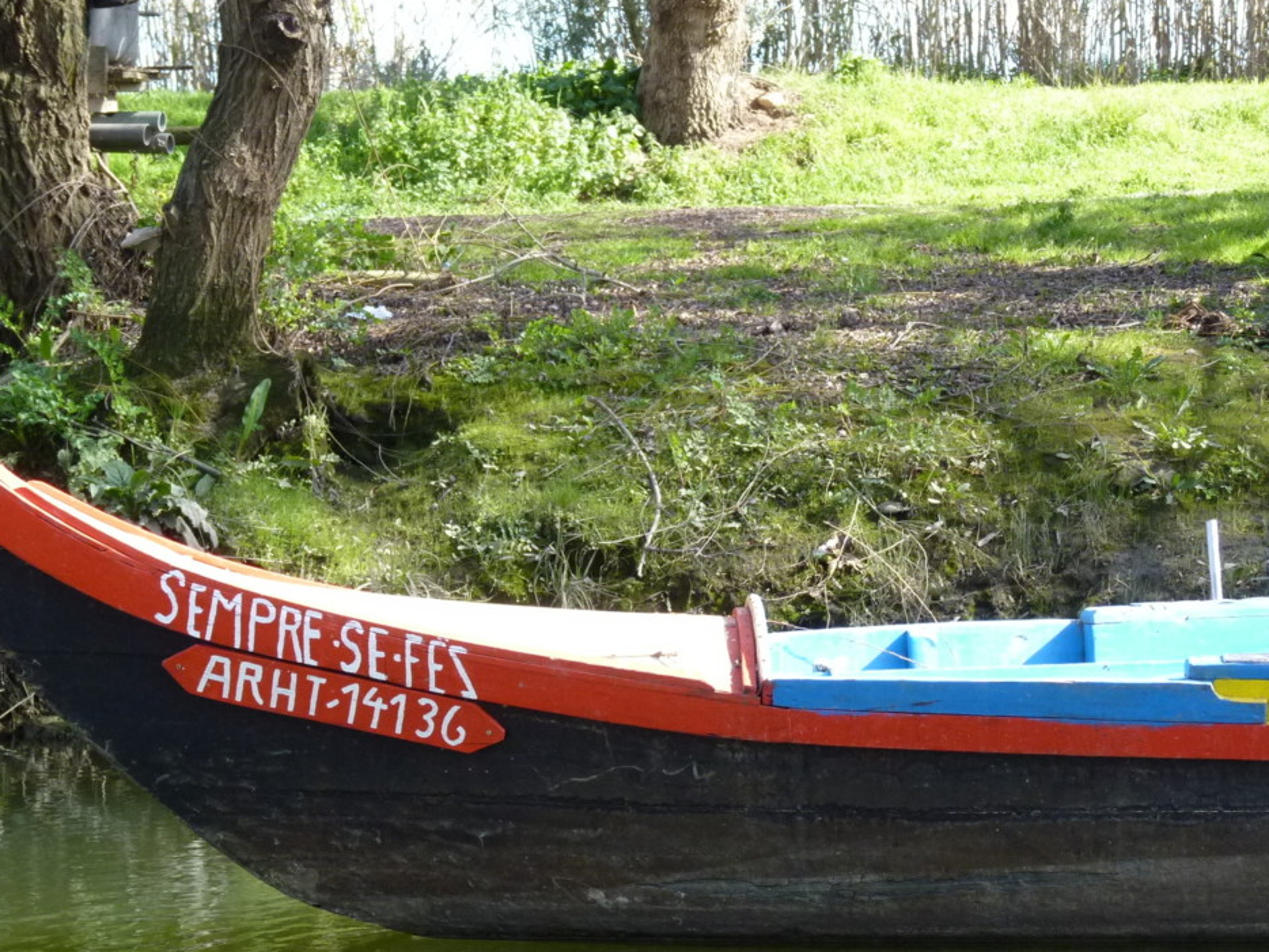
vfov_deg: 13.3
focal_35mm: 111
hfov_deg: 17.7
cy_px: 361
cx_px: 704
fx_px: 4070
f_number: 3.4
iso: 250
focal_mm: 14.4
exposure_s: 1/320
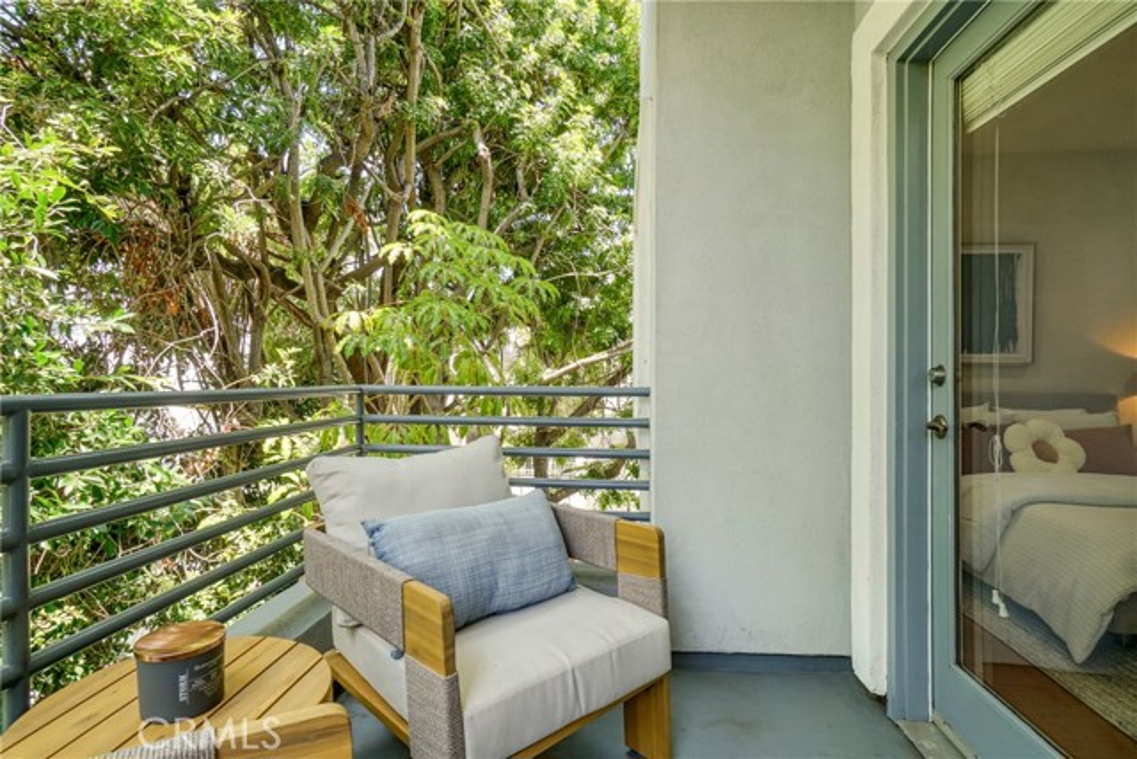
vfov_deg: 77.4
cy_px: 380
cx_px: 568
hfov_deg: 100.4
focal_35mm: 15
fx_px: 474
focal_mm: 10
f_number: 6.3
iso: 400
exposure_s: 1/30
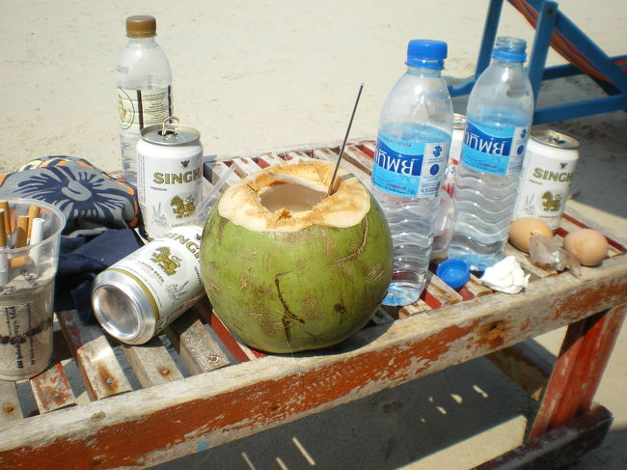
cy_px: 235
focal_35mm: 36
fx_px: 652
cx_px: 314
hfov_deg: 51.4
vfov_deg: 39.6
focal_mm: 6.3
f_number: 4.6
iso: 50
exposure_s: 1/400
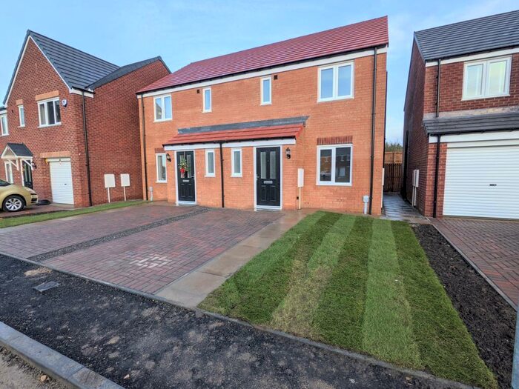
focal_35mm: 16
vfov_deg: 78.1
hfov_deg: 94.5
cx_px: 260
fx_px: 240
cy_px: 194
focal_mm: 2.22
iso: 37
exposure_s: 1/111
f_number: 2.2
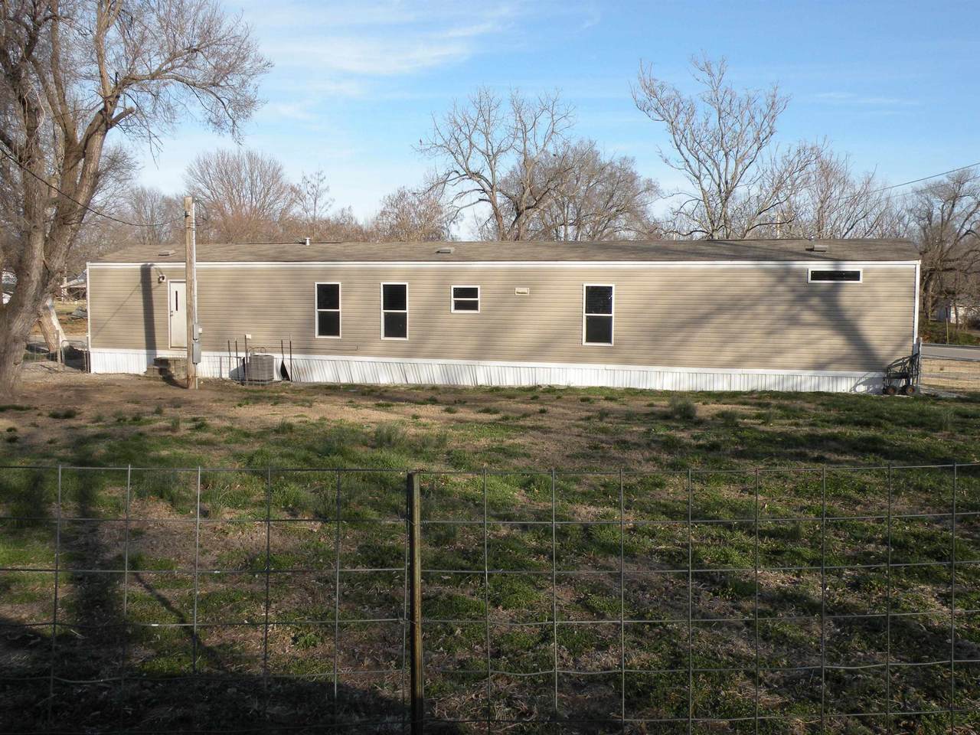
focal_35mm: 33
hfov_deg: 55.4
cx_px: 490
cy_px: 368
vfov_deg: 42.9
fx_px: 934
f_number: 6.3
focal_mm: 5.8
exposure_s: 1/200
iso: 64
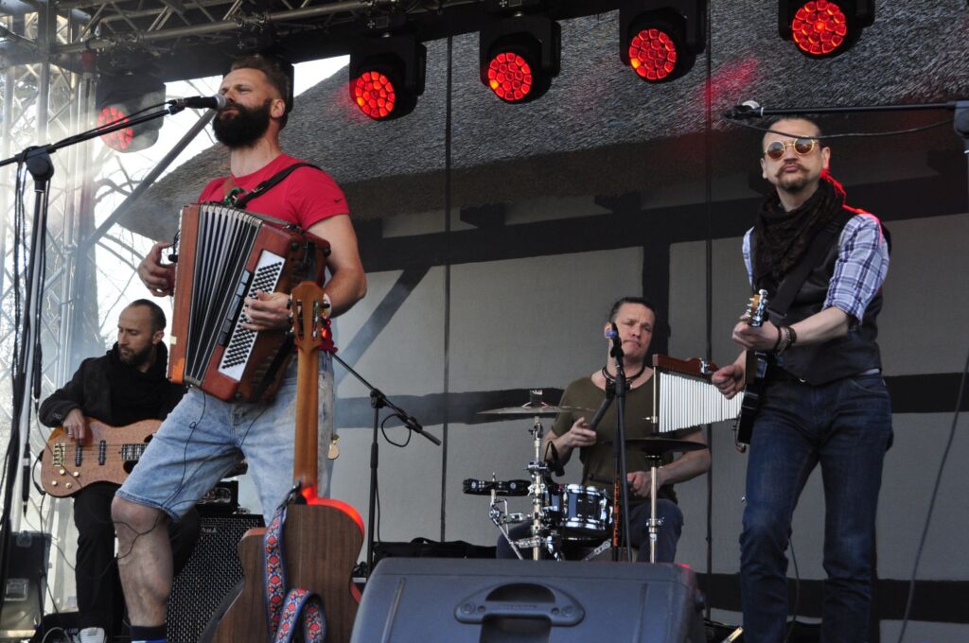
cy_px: 322
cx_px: 484
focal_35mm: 60
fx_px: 1613
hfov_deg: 33.4
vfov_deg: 22.6
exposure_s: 1/320
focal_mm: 40
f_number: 9
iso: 640
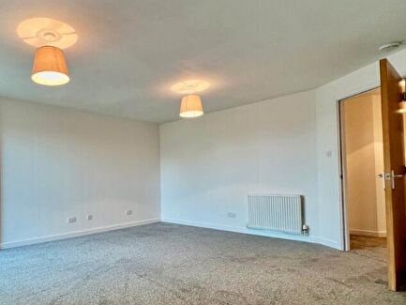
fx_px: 246
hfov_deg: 75.1
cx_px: 118
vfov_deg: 63.2
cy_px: 172
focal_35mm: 21
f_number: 1.8
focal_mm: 1.57
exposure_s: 1/100
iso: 125
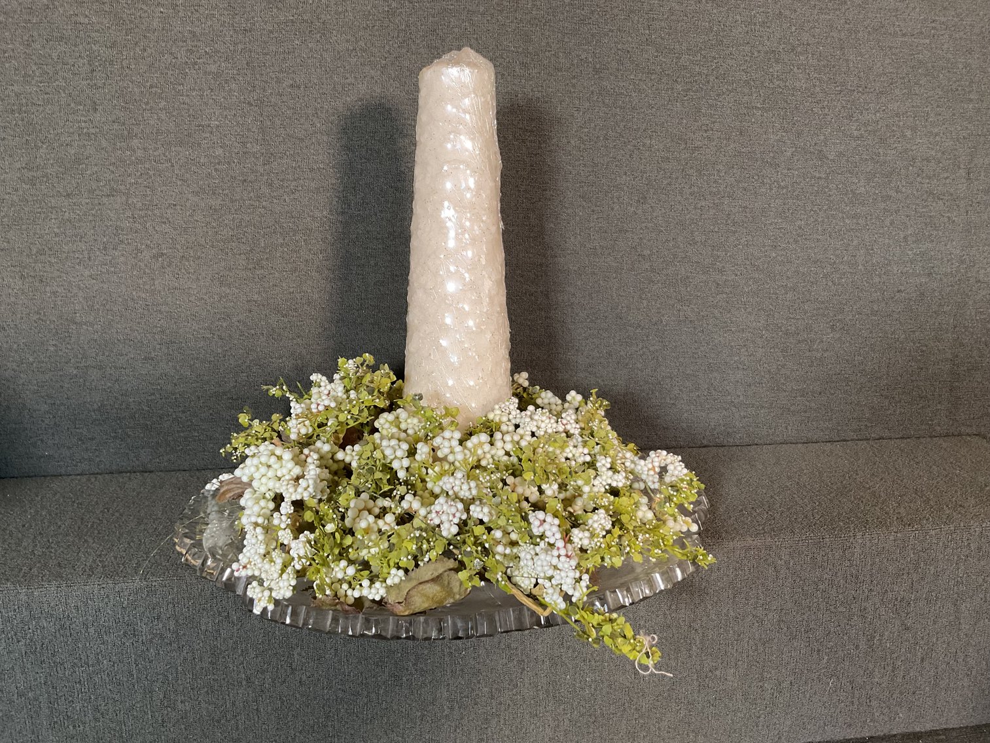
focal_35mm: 29
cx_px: 495
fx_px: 829
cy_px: 372
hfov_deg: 61.7
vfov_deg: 48.2
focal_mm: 3
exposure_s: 1/50
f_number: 1.8
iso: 100
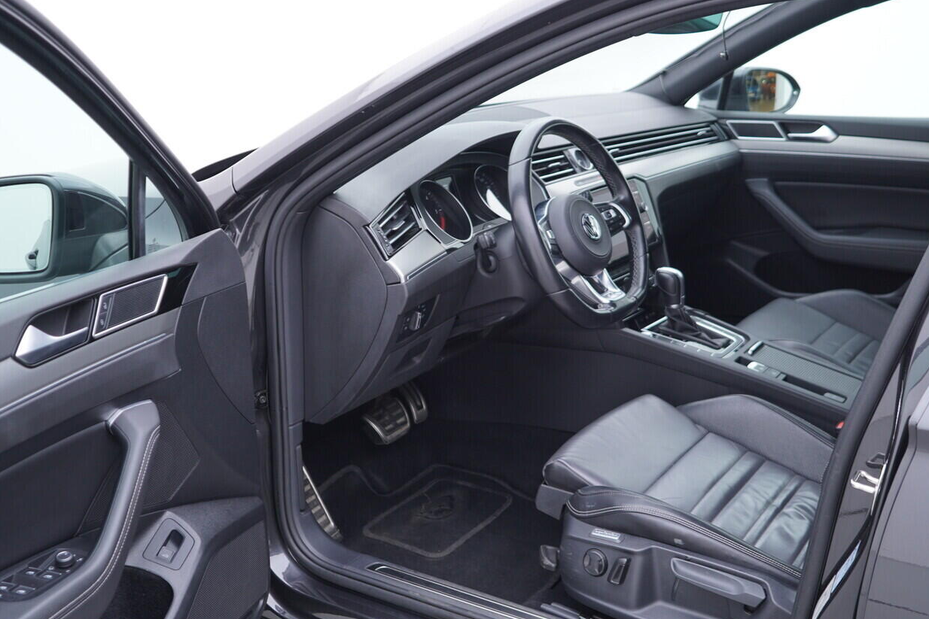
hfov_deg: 46.3
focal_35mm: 42
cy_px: 334
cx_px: 504
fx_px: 1084
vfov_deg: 31.9
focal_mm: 24
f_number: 2.8
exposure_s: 1/40
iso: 160
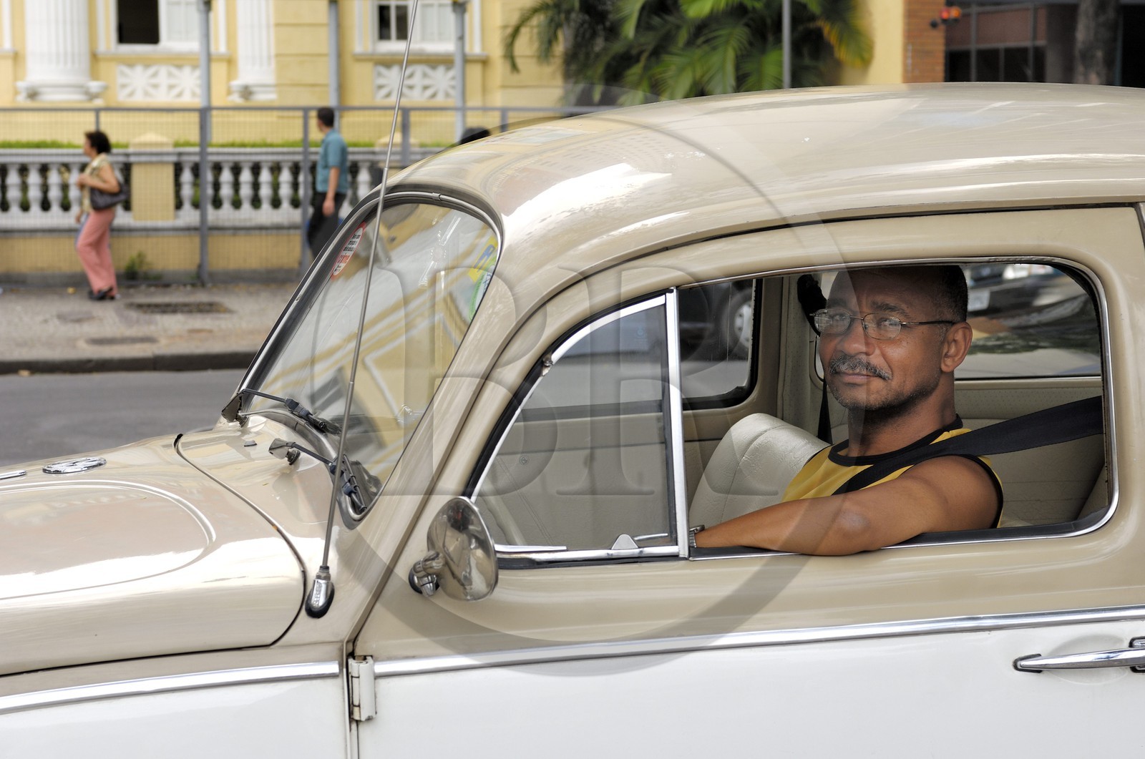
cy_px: 380
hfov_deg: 26.0
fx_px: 2477
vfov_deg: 17.4
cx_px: 572
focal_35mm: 78
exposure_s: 1/100
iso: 100
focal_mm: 52
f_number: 5.6
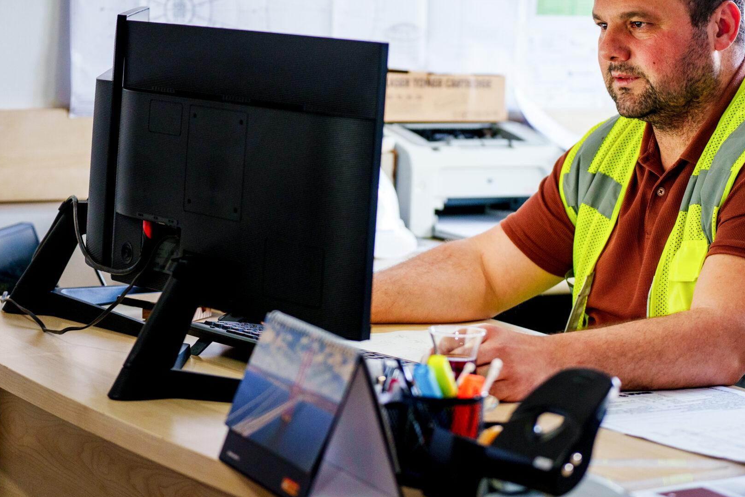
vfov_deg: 12.3
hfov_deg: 18.4
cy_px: 245
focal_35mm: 111
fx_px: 2297
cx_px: 461
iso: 640
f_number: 2.8
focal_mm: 70
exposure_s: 1/125
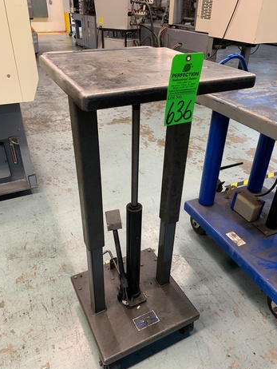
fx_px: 288
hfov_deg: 51.4
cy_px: 188
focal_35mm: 27
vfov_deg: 65.3
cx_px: 139
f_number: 1.8
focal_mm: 4.25
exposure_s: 1/60
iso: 125
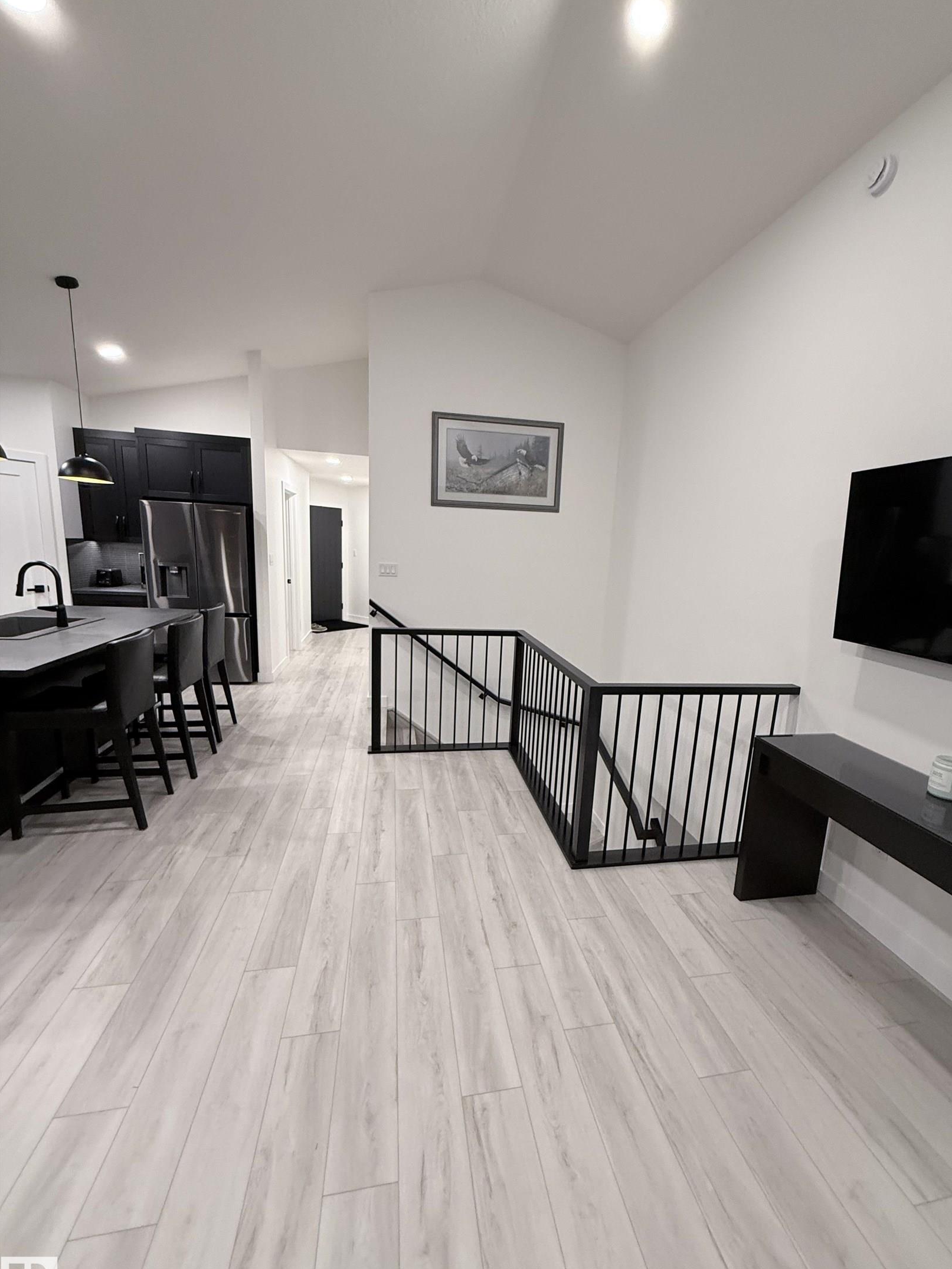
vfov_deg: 98.1
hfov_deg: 81.6
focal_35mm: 15
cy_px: 657
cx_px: 508
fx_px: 550
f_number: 2.2
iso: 250
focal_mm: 2.22
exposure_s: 1/60
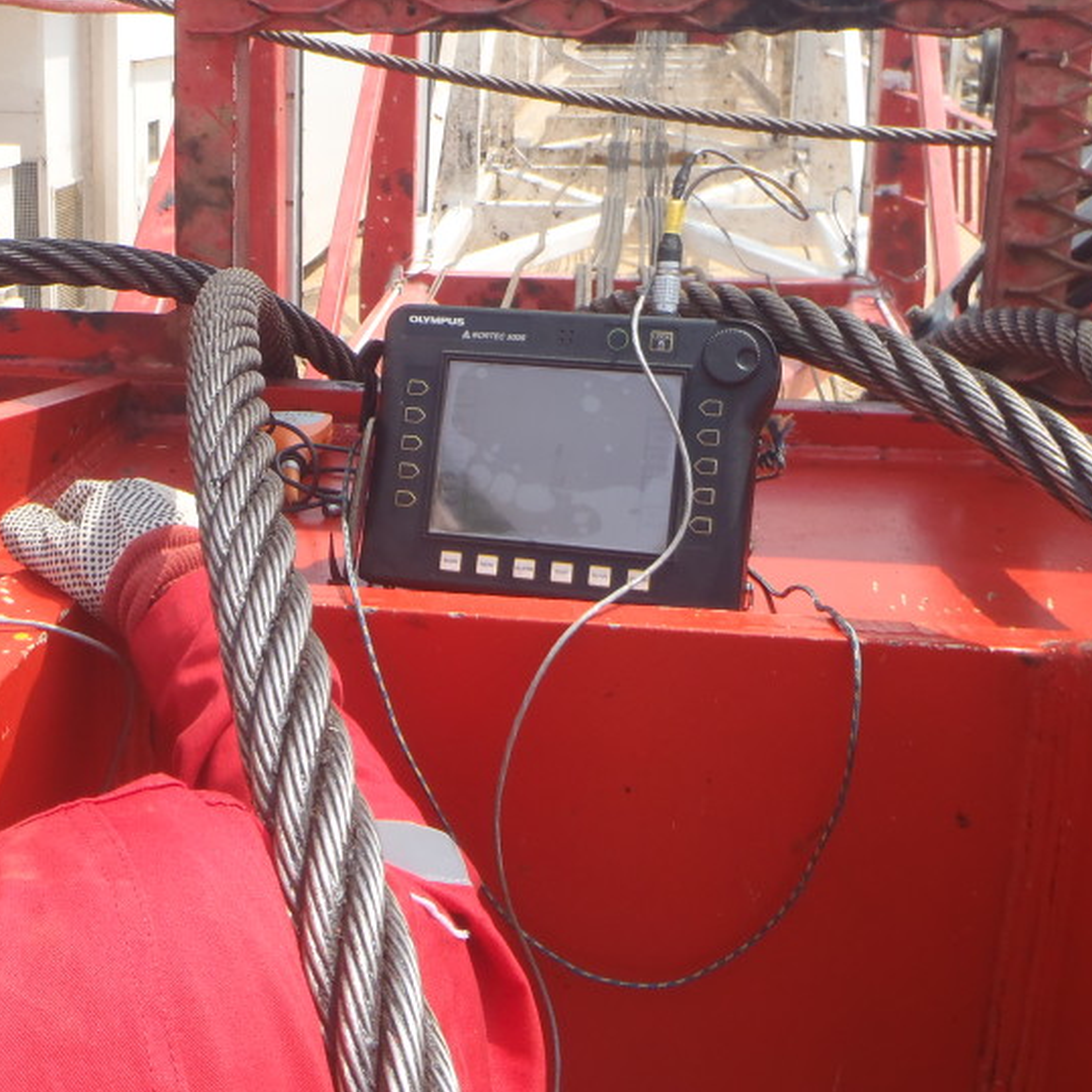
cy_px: 460
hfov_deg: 35.1
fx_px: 1677
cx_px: 247
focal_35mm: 47
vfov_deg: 36.0
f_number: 4.5
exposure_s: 1/320
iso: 80
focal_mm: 5
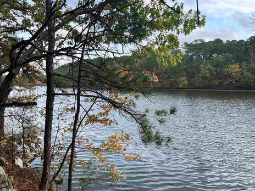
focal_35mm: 28
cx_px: 118
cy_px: 99
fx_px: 206
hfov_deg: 63.4
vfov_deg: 49.7
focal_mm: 5.1
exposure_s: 1/928
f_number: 1.6
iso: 50
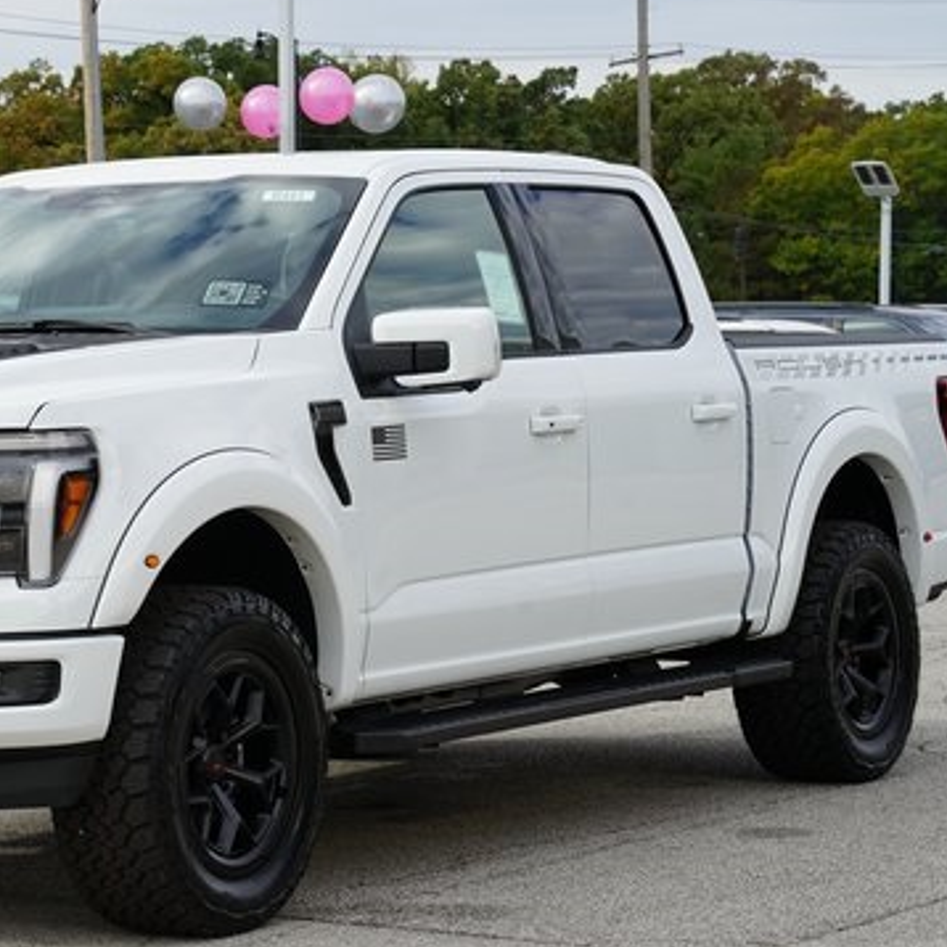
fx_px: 3621
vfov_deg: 14.9
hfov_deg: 14.8
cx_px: 206
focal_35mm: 117
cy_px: 480
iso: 100
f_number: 10
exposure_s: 1/100
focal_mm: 77
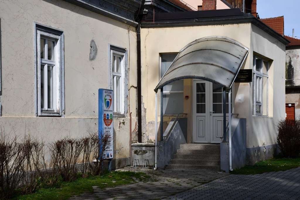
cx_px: 150
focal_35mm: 78
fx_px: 650
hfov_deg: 26.0
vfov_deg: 17.5
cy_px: 100
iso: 100
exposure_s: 1/320
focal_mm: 52
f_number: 9
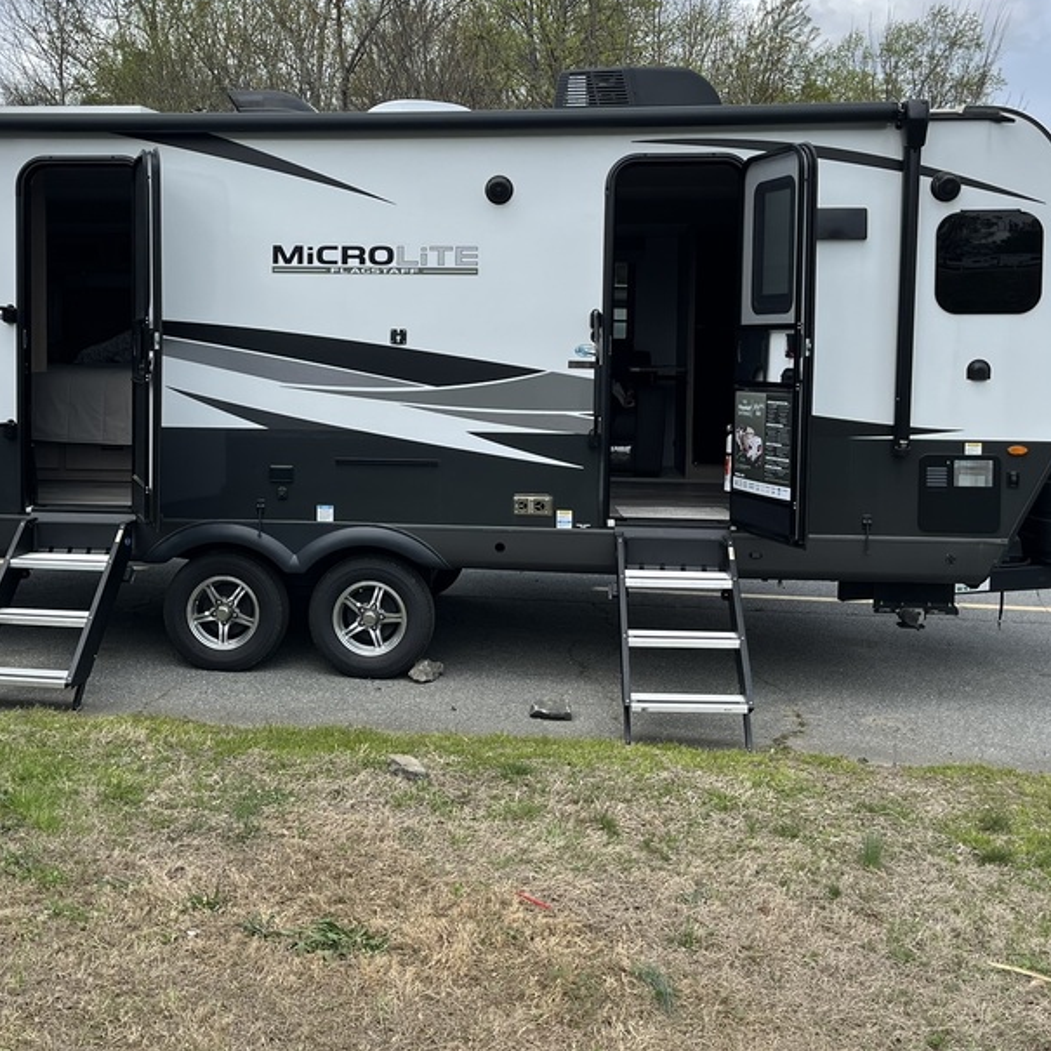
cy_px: 403
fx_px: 1305
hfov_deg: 43.6
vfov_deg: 43.6
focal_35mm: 38
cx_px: 420
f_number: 1.6
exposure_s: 1/2967
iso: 50
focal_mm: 5.1
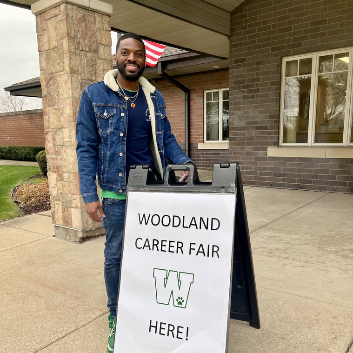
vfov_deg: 52.4
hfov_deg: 52.5
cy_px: 200
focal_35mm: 31
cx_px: 175
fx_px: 358
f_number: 1.6
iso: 40
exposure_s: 1/239
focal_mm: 5.1
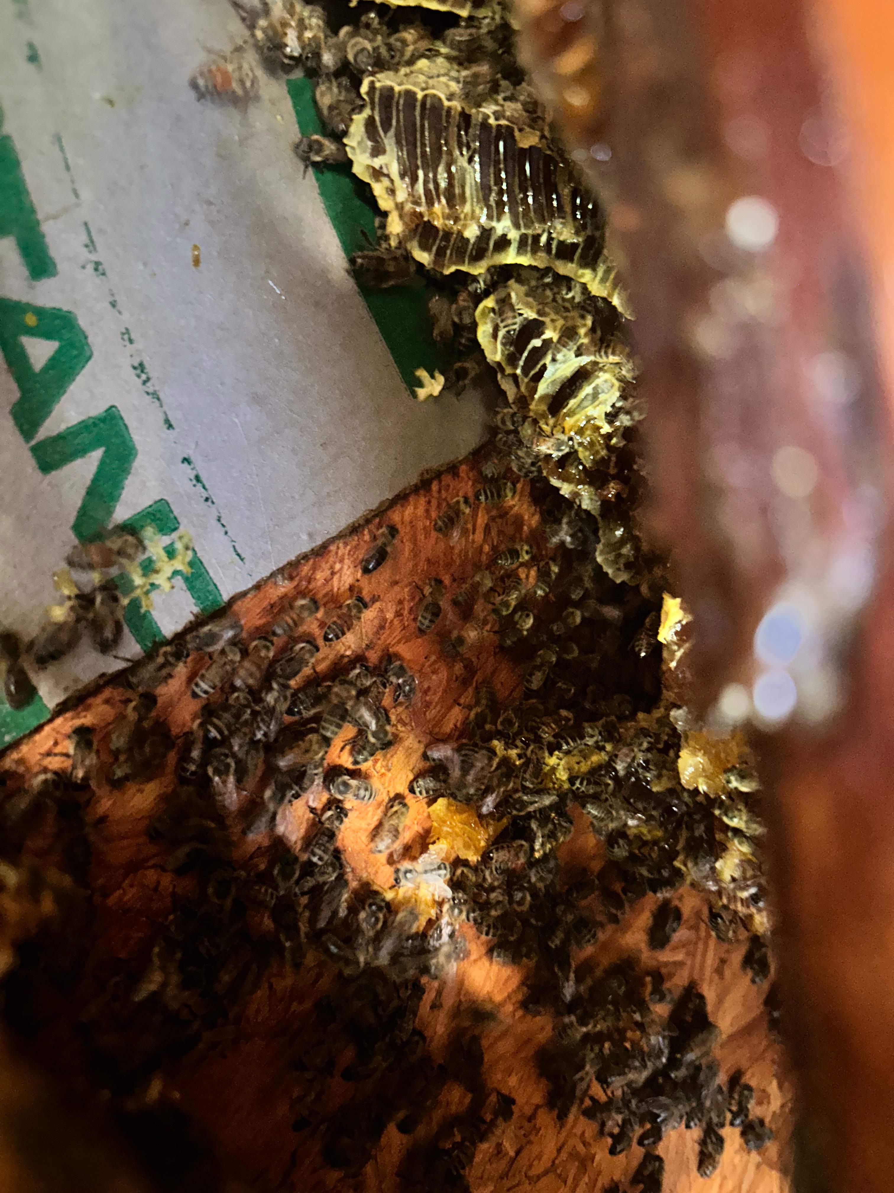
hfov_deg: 56.8
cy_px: 596
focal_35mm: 24
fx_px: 826
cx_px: 447
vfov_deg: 71.6
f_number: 1.78
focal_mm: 6.86
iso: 1000
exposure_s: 1/4
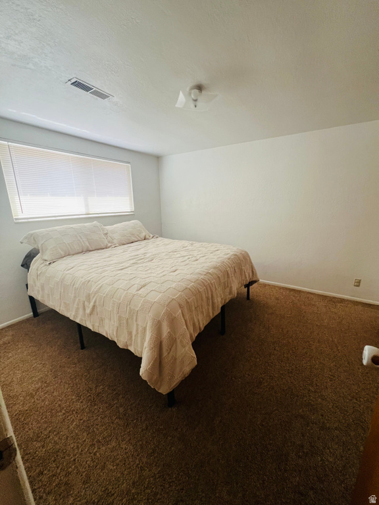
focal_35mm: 13
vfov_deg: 106.2
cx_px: 190
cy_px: 252
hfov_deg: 89.9
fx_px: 190
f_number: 1.8
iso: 200
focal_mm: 1.57
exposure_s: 1/99
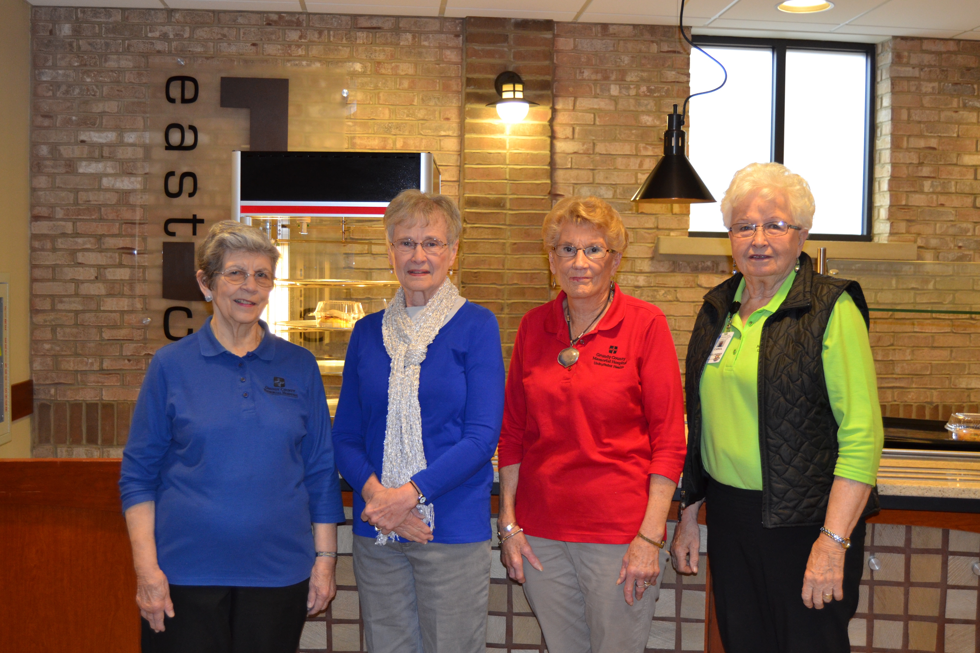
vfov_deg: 34.2
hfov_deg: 49.6
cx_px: 490
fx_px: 1062
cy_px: 326
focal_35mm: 39
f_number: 4
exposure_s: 1/60
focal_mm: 26
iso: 900
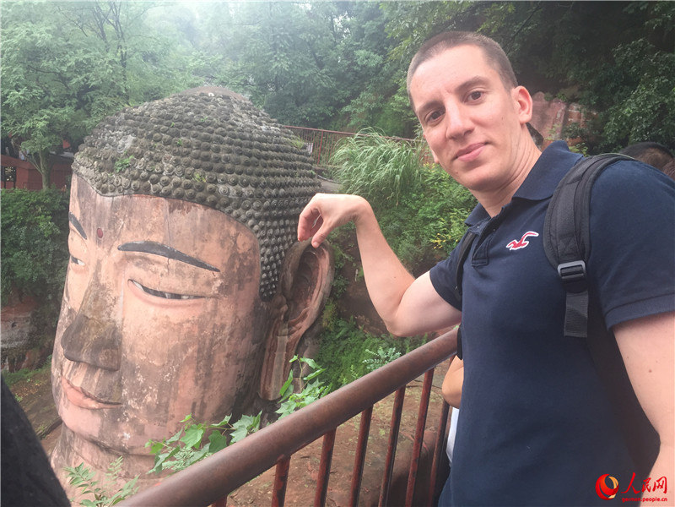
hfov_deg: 61.7
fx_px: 565
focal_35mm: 29
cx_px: 338
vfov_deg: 48.2
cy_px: 254
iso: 50
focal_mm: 4.15
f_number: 2.2
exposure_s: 1/100
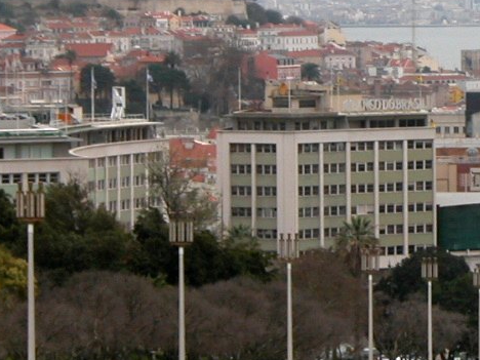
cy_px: 78
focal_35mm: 390
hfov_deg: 5.0
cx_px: 727
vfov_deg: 3.8
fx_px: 5408
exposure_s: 1/391
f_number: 5.3
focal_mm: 29.5
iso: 100
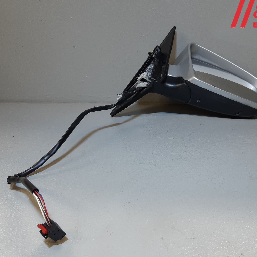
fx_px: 260
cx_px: 161
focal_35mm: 31
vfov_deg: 52.5
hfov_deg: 52.0
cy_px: 129
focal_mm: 3.93
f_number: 1.7
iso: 50
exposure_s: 1/50
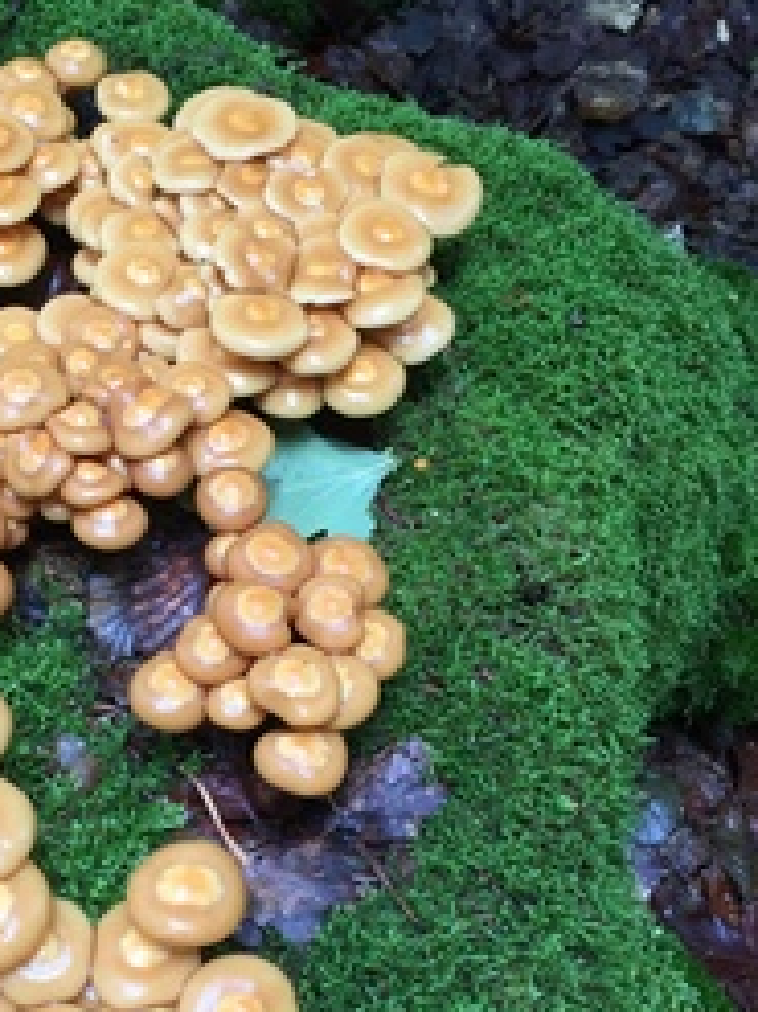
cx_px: 160
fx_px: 1373
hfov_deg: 30.2
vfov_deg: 40.1
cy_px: 639
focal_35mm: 47
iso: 32
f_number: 2.2
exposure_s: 1/33
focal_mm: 4.15
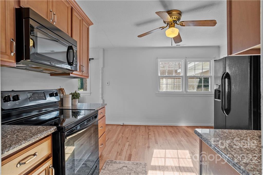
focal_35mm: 17
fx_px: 124
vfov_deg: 70.4
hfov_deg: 93.3
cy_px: 88
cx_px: 132
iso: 100
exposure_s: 1/1.25
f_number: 10
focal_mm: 17
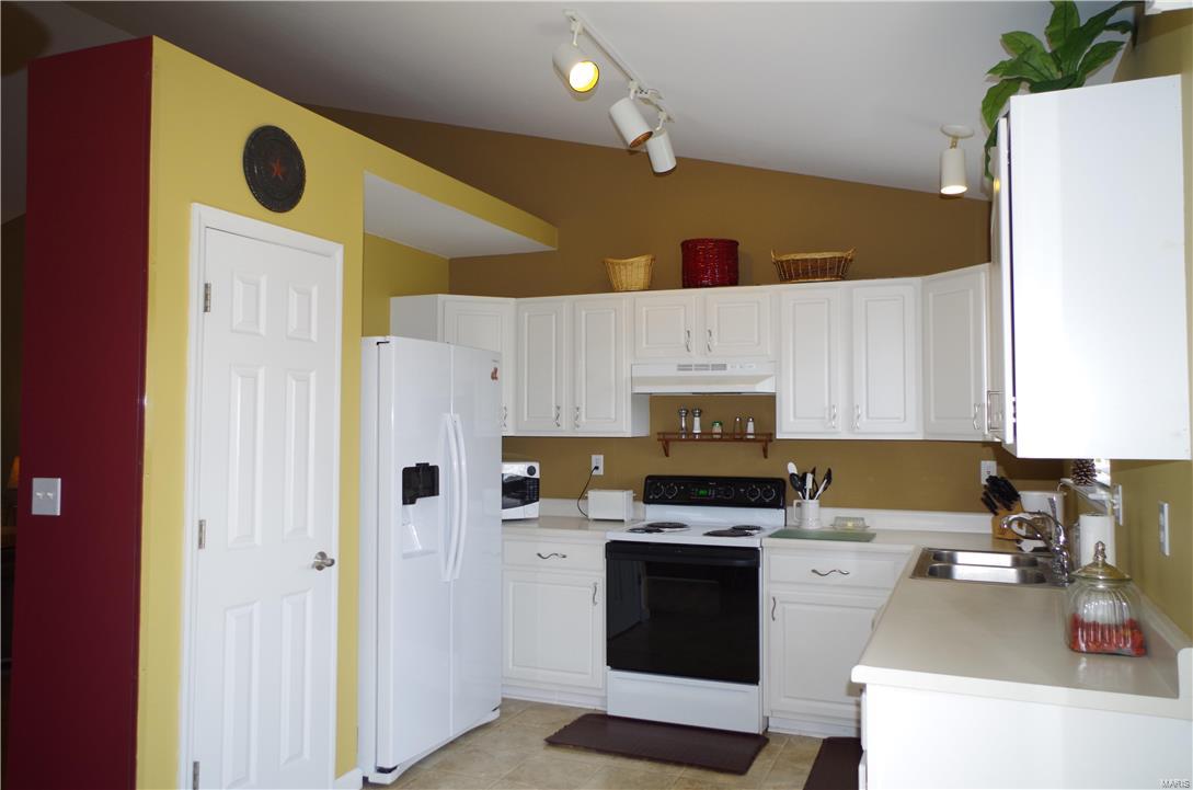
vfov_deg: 47.7
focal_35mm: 27
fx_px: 893
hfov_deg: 67.5
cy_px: 395
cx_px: 596
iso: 400
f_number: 4
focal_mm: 18
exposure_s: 1/180
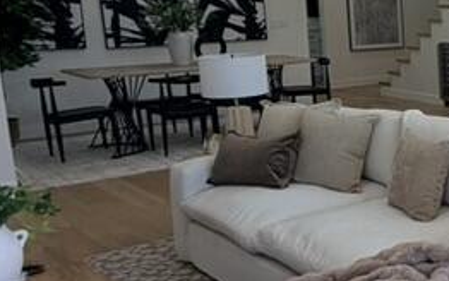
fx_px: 710
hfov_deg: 25.7
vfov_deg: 22.3
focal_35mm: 58
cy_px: 96
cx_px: 680
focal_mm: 2.22
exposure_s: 1/186
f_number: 2.2
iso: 50
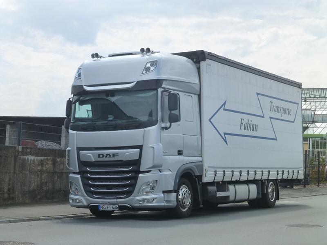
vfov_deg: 18.7
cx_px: 164
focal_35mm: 79
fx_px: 746
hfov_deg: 24.7
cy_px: 122
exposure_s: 1/640
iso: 160
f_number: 5.1
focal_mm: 14.2
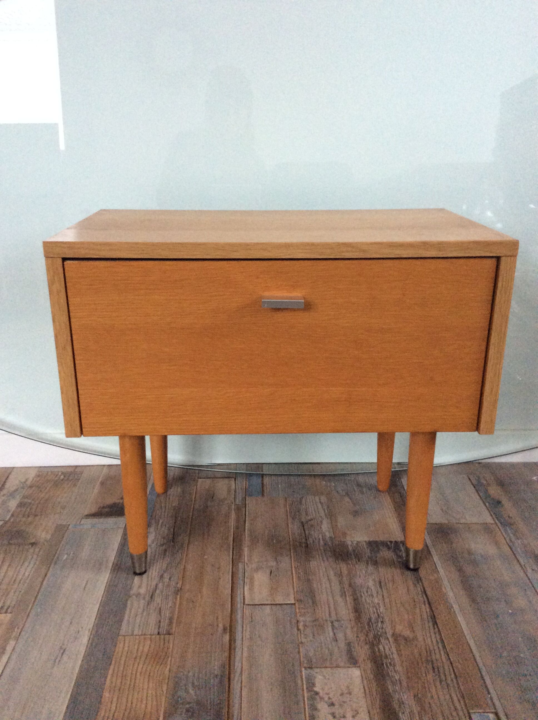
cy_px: 360
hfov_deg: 44.1
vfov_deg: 56.9
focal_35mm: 32
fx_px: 665
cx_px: 269
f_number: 2.4
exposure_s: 1/25
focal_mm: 3.3
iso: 200
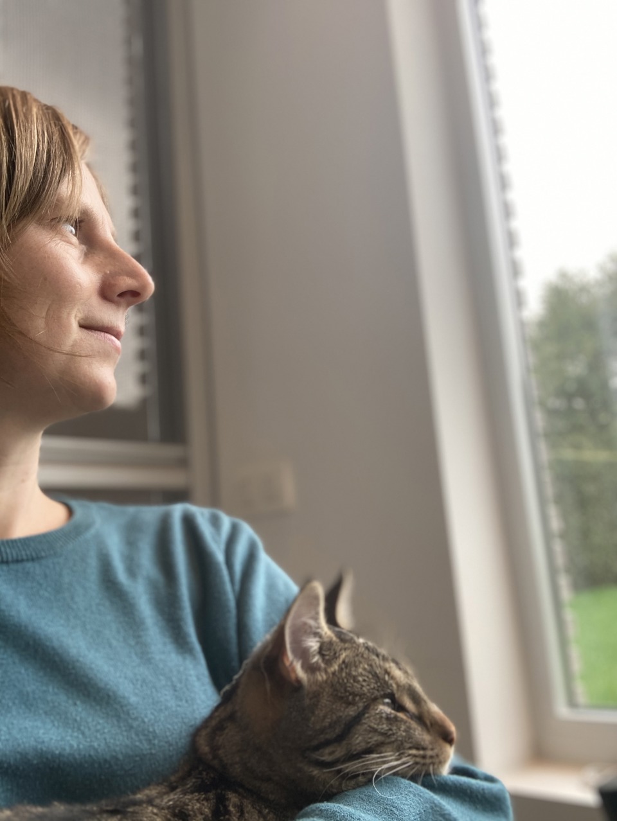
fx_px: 760
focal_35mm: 32
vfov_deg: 56.8
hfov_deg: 44.2
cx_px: 308
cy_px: 410
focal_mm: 2.87
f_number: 2.2
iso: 40
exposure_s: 1/100
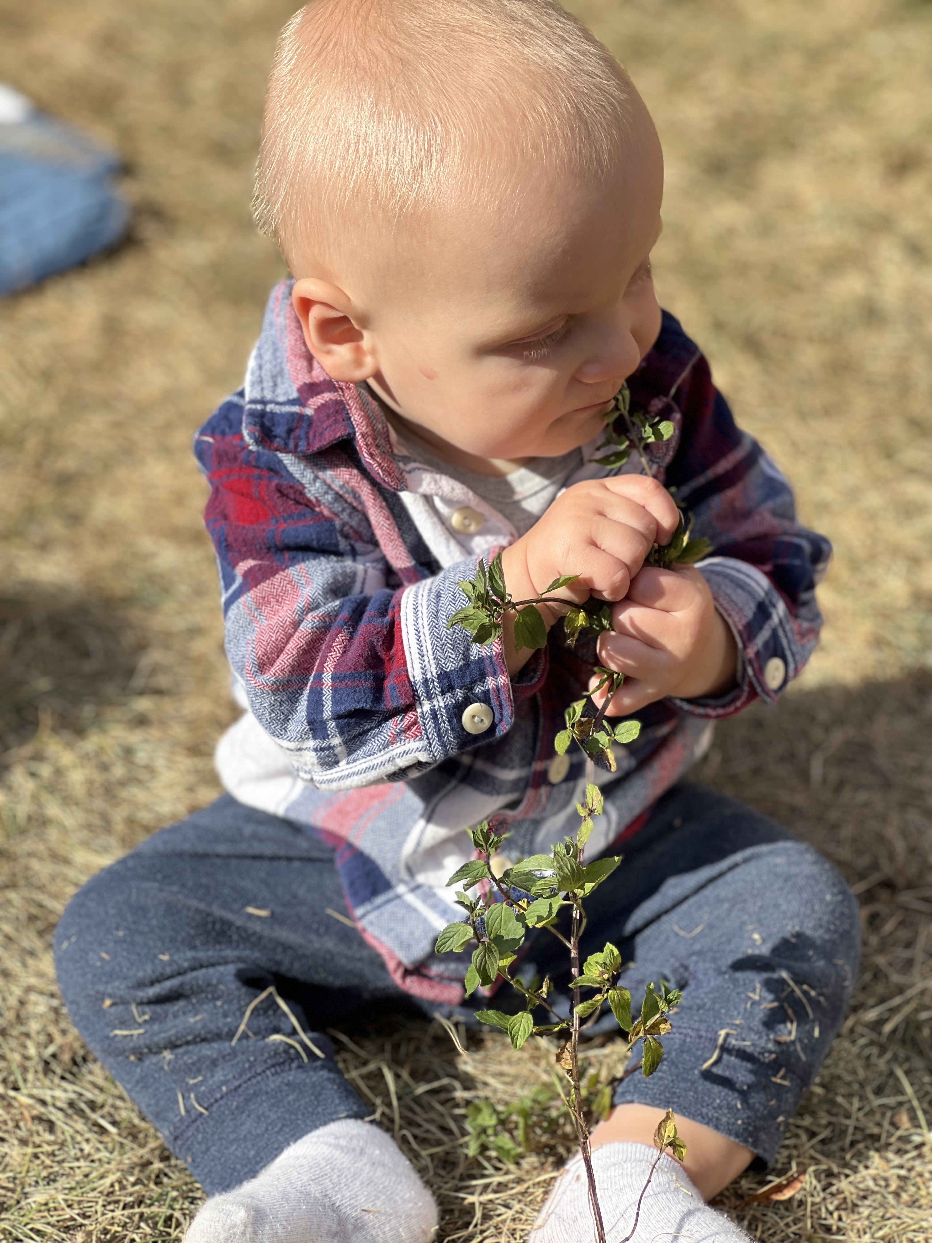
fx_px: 2764
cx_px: 466
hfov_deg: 19.1
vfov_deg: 25.3
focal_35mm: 77
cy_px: 622
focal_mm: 9
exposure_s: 1/453
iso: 32
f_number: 2.8
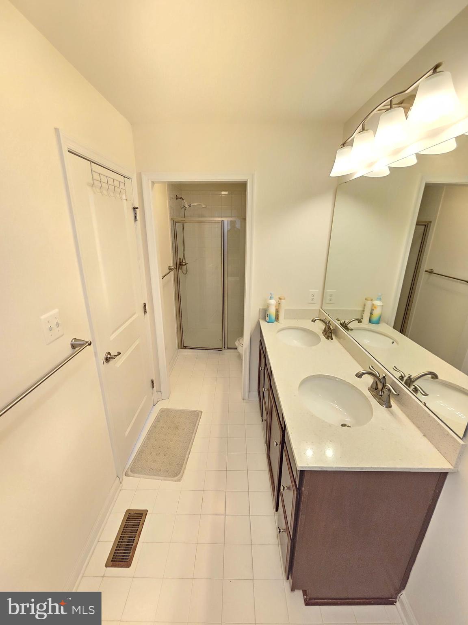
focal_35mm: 13
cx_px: 234
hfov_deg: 89.9
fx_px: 234
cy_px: 312
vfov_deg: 106.2
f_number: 2.2
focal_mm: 2.2
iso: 320
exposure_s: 1/60
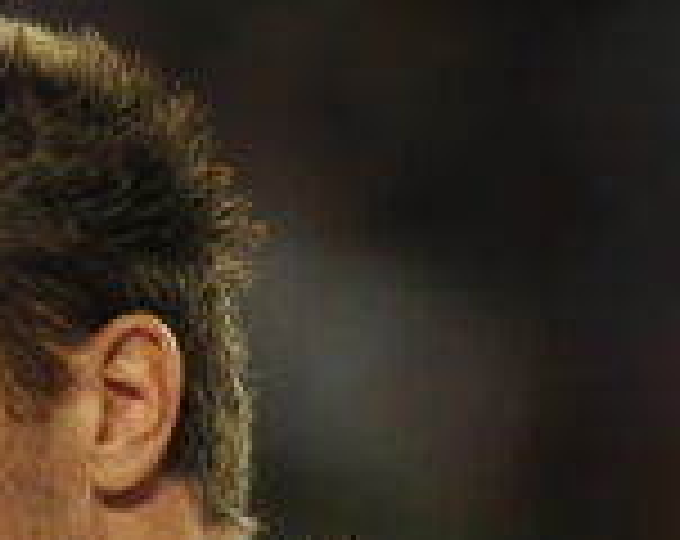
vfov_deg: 1.0
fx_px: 31535
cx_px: -486
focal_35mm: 1571
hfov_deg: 1.2
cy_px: 788
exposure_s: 1/800
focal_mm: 420
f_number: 4
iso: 1600
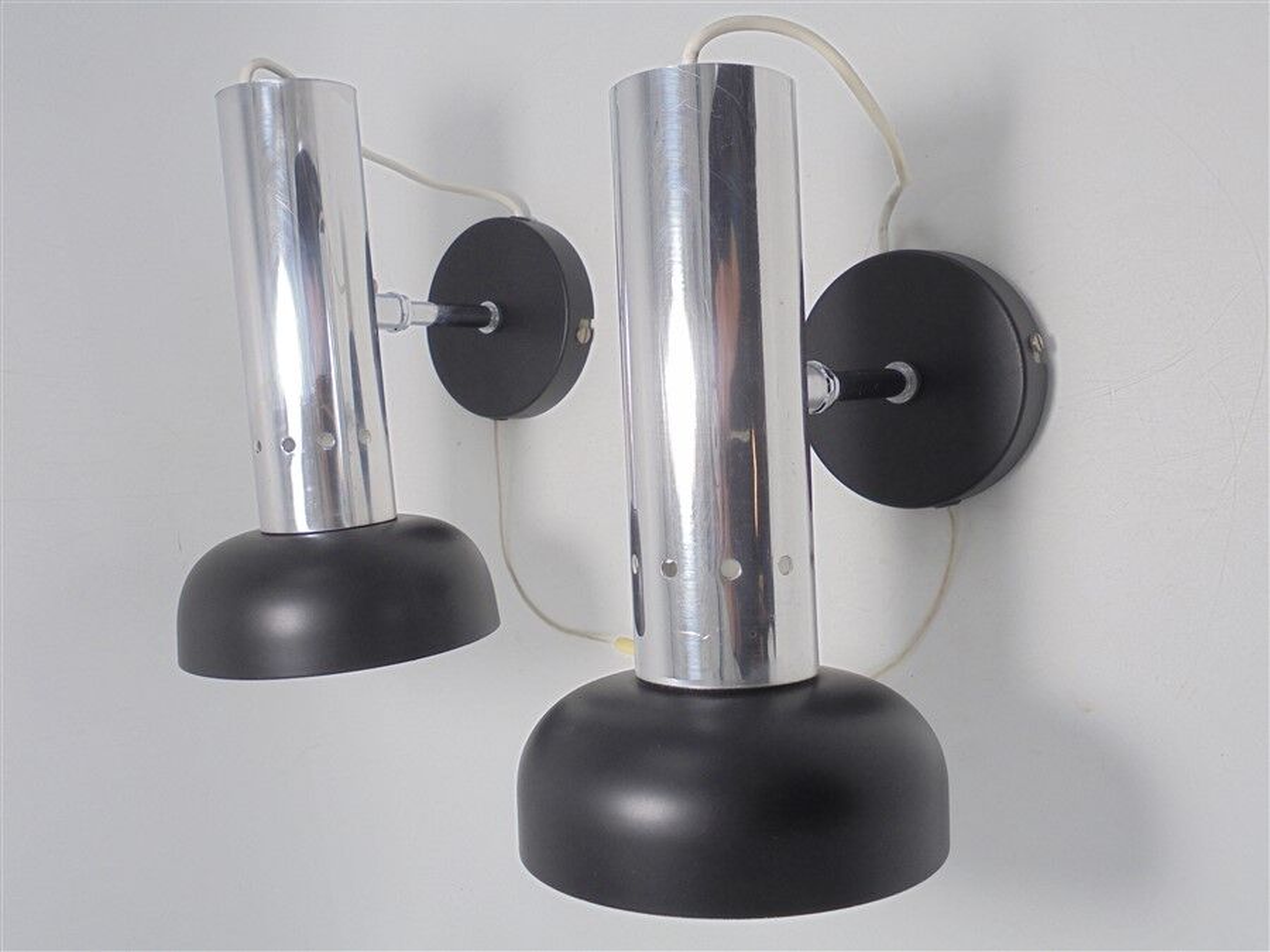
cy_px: 476
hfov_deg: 54.0
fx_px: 1247
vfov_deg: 41.8
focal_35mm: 34
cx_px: 635
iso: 100
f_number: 4
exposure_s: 1/60
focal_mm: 6.1
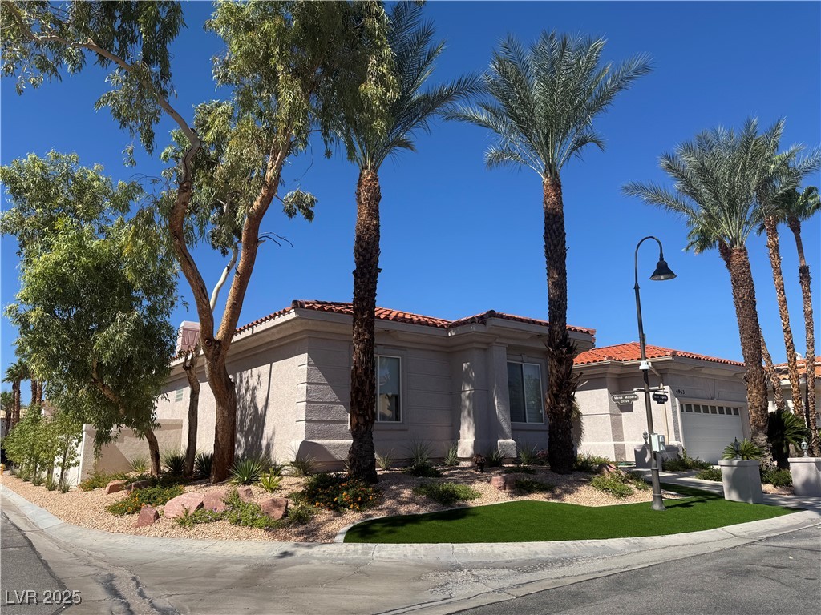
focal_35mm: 24
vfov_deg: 56.8
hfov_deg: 71.6
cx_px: 410
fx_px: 569
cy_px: 308
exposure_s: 1/4608
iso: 80
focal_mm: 6.76
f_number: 1.78
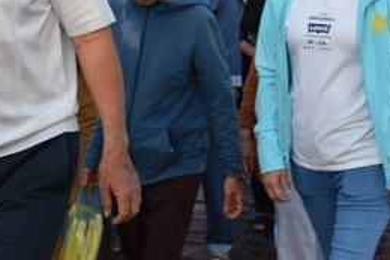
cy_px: 9
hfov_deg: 18.5
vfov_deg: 12.3
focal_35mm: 110
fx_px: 1191
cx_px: 118
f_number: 5
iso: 1600
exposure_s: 1/100
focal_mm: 44
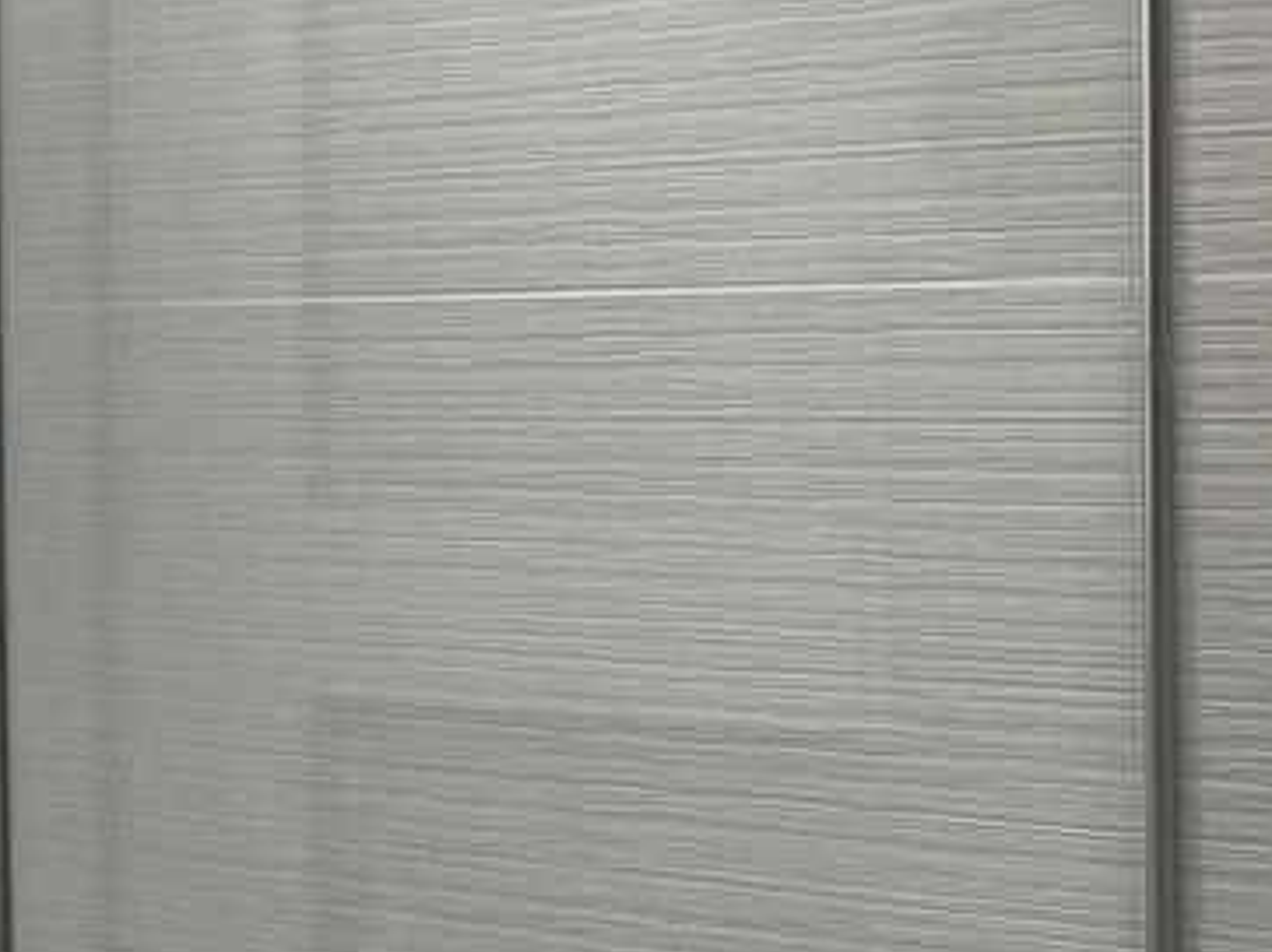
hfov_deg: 14.4
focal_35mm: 115
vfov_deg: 12.9
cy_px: 390
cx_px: -1216
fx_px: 4223
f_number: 1.6
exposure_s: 1/120
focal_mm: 4.2
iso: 64
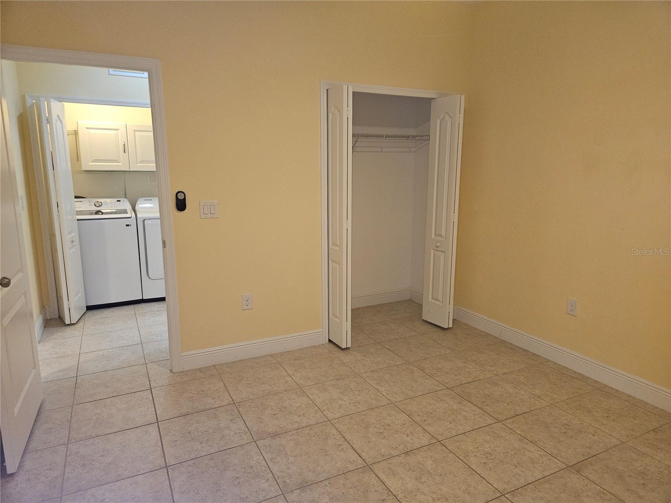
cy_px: 252
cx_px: 336
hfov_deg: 73.9
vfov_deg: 58.9
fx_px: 446
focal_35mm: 23
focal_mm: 5.4
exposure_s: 1/40
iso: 100
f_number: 1.8
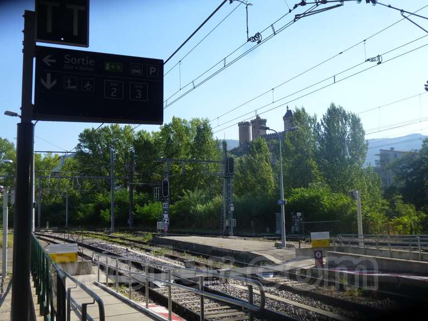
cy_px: 160
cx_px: 214
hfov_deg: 51.4
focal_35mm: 36
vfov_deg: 39.7
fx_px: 445
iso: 160
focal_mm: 6.5
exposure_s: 1/500
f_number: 3.6
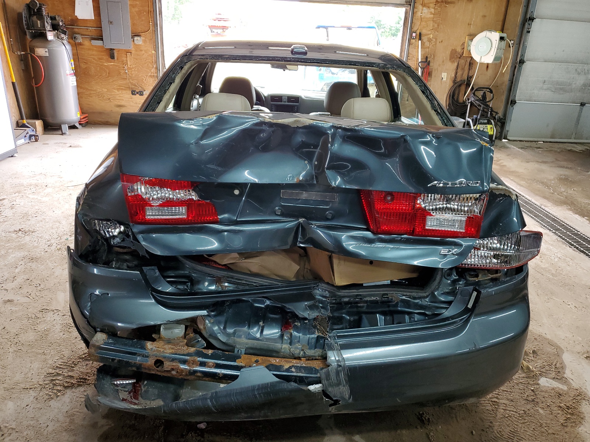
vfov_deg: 53.1
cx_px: 295
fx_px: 443
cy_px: 221
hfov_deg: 67.3
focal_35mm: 26
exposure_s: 1/60.2
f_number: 1.5
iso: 82
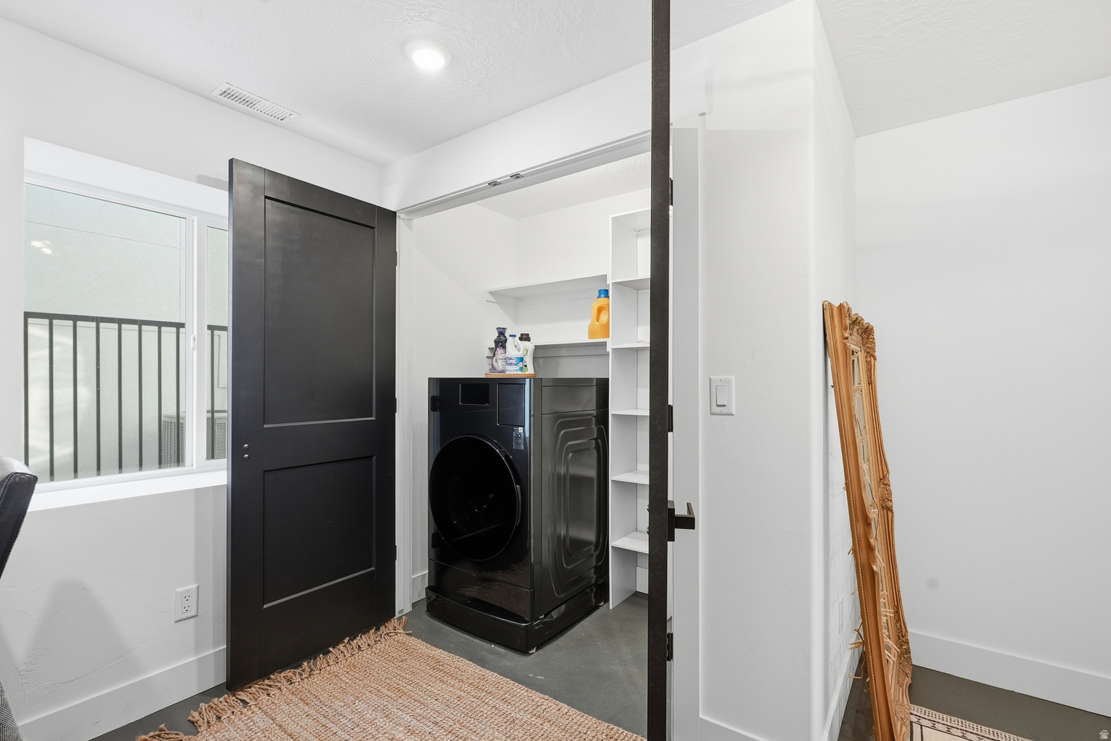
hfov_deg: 96.7
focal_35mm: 16
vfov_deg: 73.8
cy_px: 370
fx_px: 494
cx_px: 556
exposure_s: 1/40
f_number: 9
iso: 500
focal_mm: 16
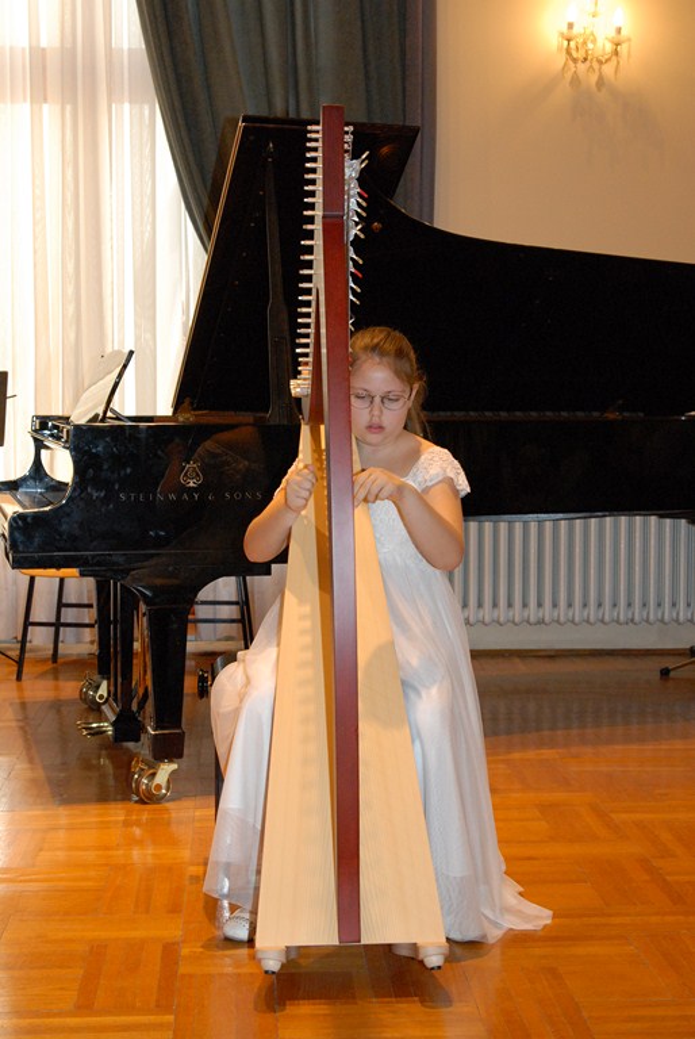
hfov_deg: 23.8
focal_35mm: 57
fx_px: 1646
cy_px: 520
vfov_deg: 35.0
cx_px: 348
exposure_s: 1/60
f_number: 7.1
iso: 1000
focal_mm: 38
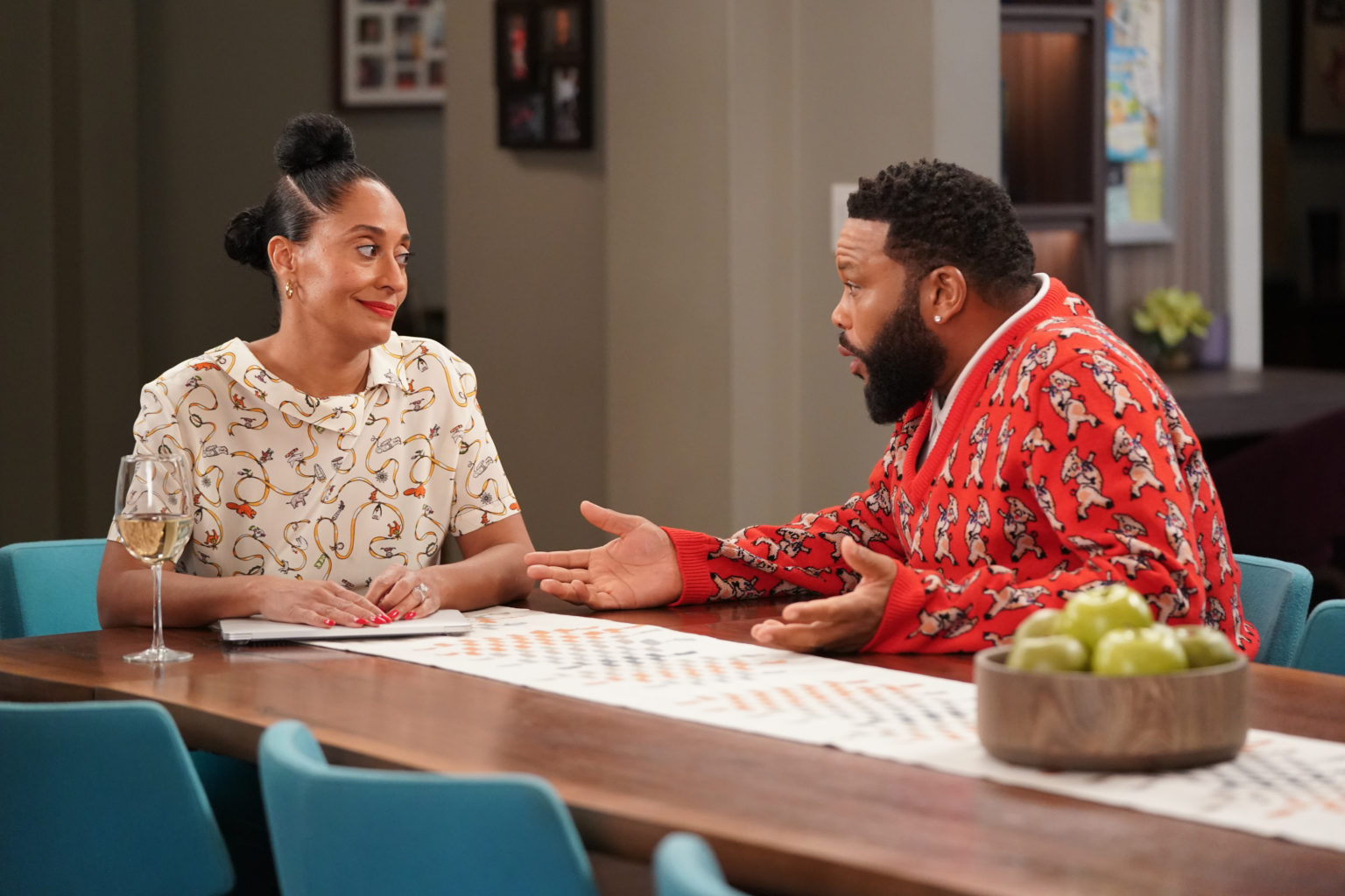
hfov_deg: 20.2
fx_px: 3773
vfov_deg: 13.6
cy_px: 448
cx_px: 672
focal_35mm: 101
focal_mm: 101
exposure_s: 1/320
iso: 5000
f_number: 2.8
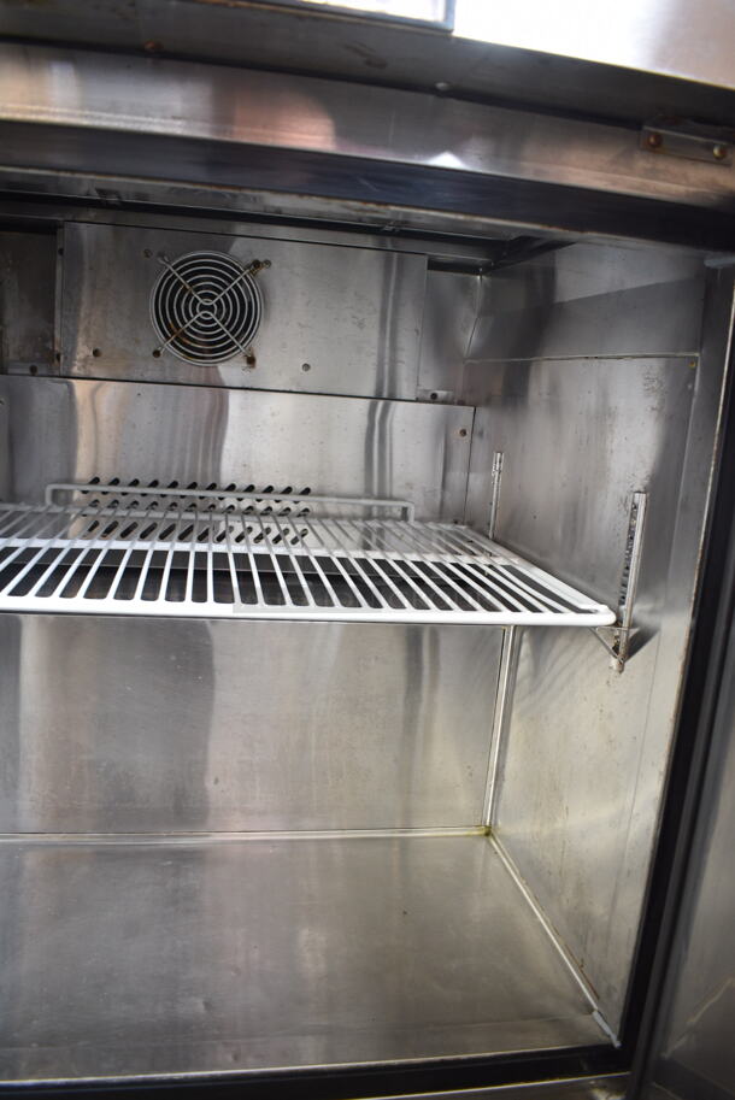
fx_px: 826
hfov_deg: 48.0
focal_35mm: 27
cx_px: 368
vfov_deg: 67.3
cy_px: 550
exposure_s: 1/30
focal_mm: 18
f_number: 3.5
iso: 640
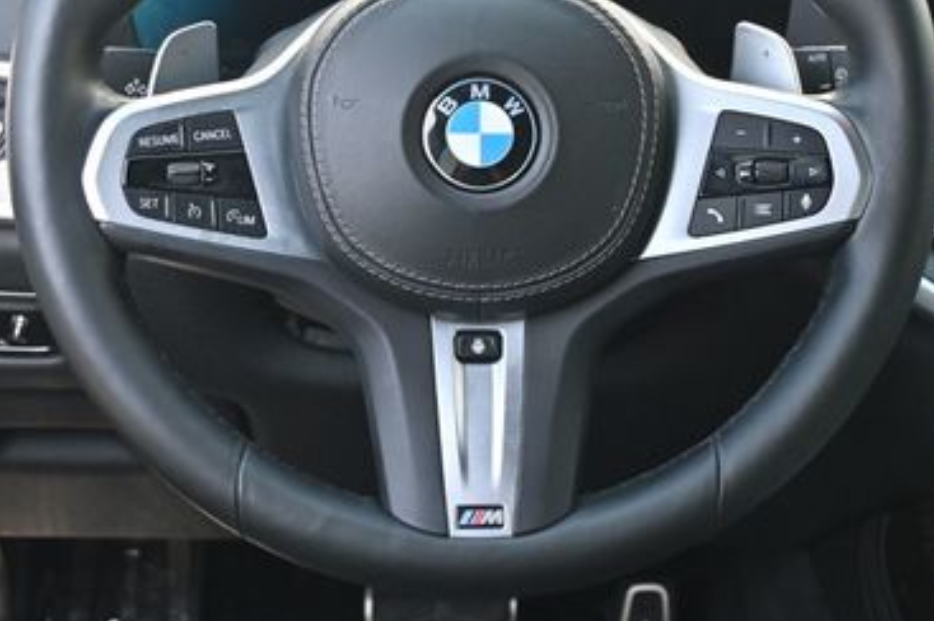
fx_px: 1967
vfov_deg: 17.8
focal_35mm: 76
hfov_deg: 26.7
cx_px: 484
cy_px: 132
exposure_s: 1/125
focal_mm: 29
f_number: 4.8
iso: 560
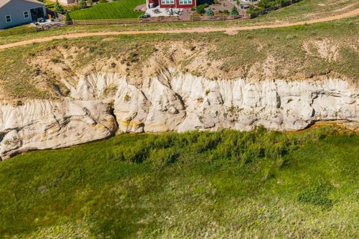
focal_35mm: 44
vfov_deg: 28.8
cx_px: 296
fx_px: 439
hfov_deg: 42.2
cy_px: 8
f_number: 1.8
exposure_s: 1/15
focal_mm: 8.67
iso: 100
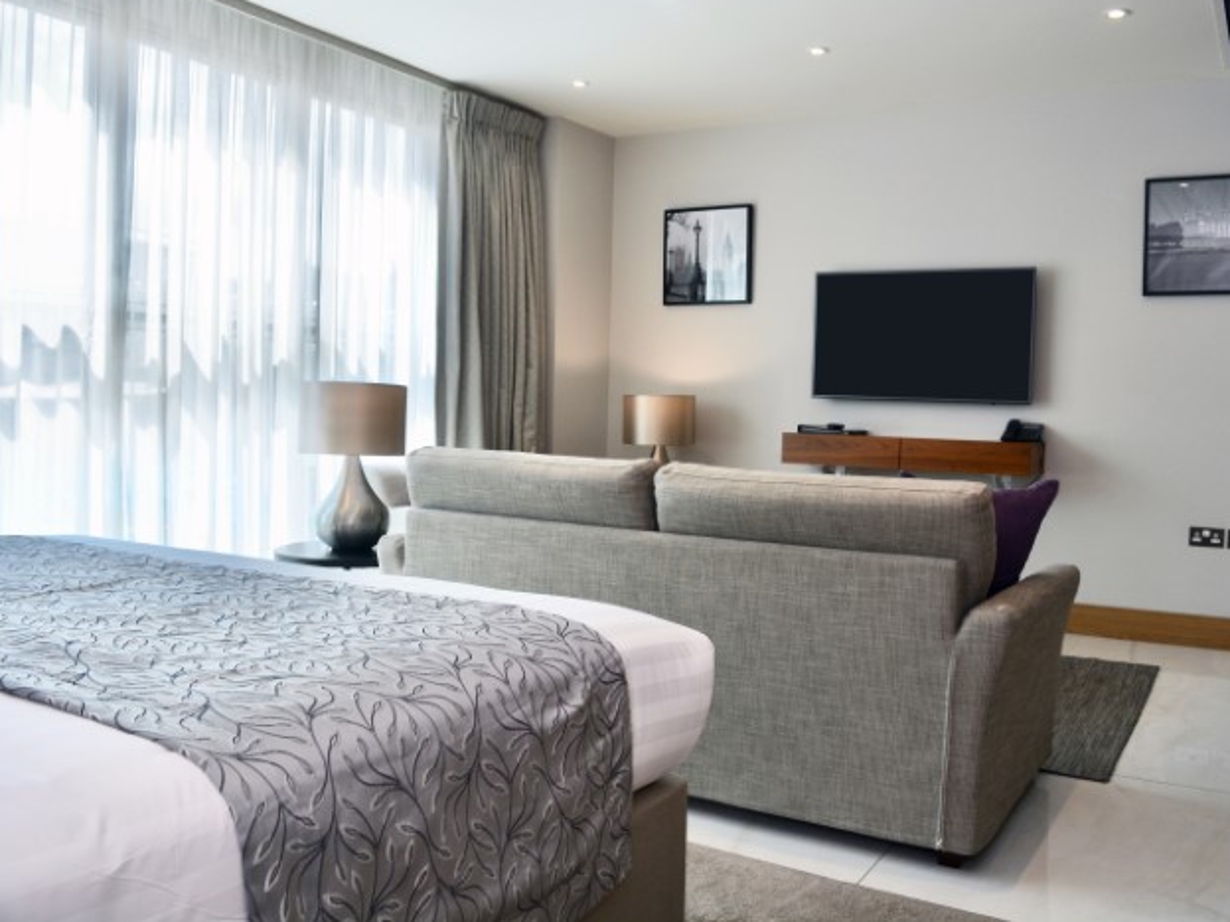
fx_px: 1066
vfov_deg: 46.8
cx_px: 663
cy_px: 450
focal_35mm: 30
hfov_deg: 59.9
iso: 200
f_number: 6.3
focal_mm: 18
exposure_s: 1/160
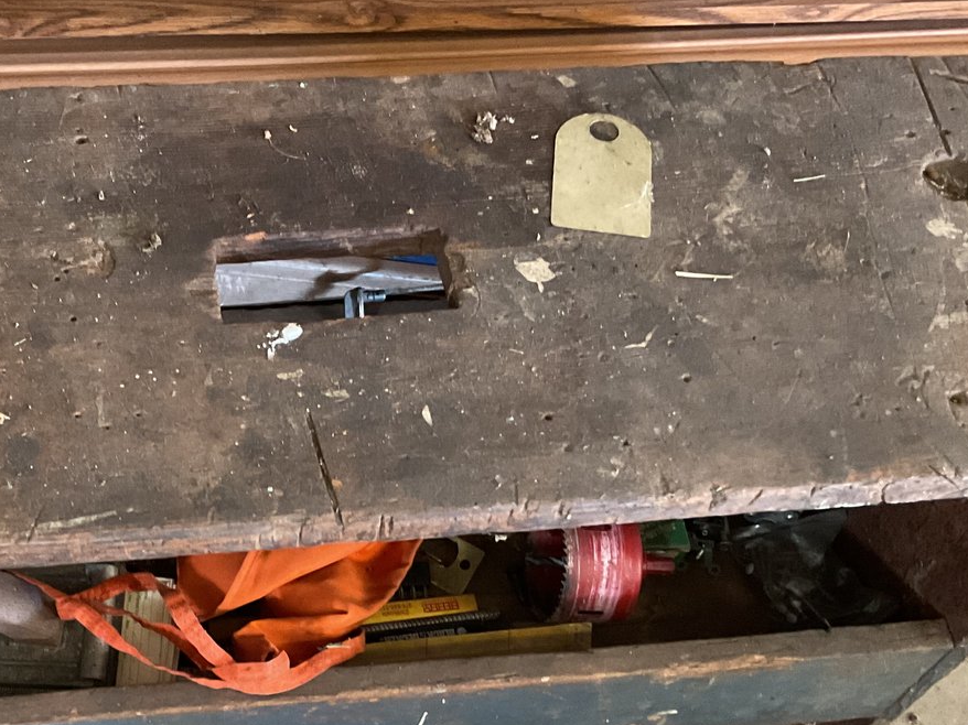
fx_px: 1398
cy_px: 543
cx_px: 283
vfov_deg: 28.7
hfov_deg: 37.6
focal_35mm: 50
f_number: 1.8
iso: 400
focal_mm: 3
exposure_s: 1/25
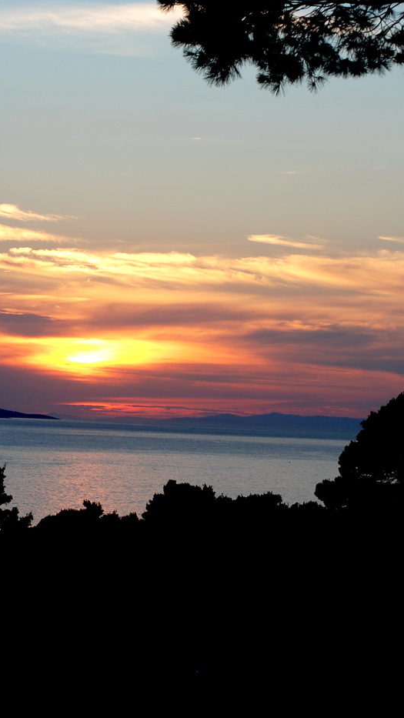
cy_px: 359
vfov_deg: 18.2
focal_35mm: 118
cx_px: 81
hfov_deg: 10.2
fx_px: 2247
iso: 100
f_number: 5.6
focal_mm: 50
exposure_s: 1/200
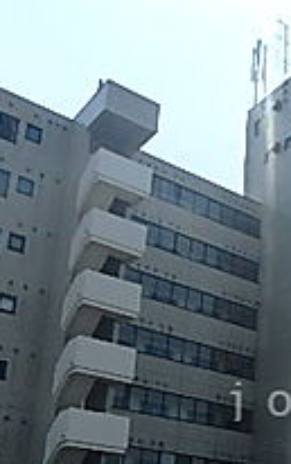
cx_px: 350
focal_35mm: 55
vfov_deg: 35.1
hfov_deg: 21.8
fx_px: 697
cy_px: 400
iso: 125
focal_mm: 3.7
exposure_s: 1/640
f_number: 6
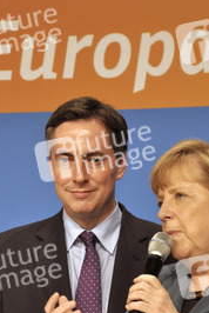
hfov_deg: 5.8
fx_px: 2056
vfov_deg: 8.7
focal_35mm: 237
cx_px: 130
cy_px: 213
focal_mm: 105
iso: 1600
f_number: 8
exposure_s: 1/160
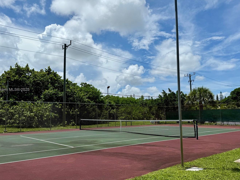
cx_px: 117
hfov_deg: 61.6
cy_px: 90
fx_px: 201
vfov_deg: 48.2
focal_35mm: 29
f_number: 1.78
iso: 80
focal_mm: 6.76
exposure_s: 1/11905
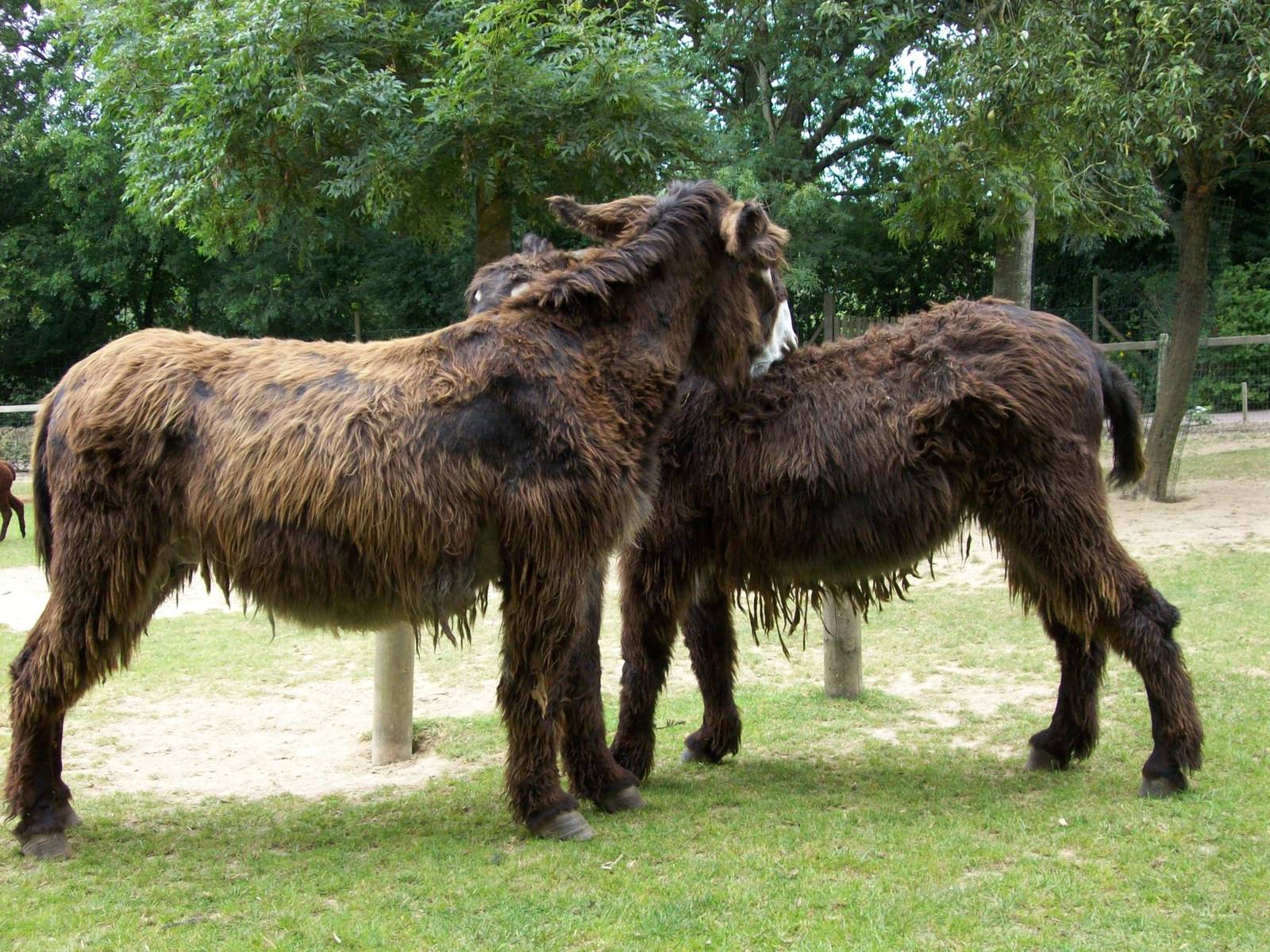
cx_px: 635
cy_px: 476
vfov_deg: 32.2
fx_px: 1651
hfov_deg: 42.1
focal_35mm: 45
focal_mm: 7.6
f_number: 3
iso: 80
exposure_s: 1/155
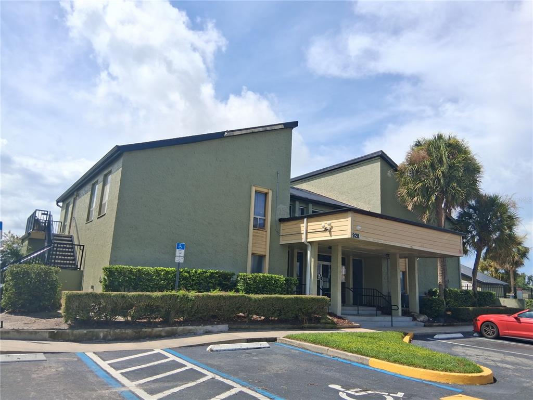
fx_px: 400
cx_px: 266
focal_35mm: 26
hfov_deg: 67.3
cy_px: 200
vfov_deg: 53.1
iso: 25
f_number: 1.8
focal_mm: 3.98
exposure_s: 1/840
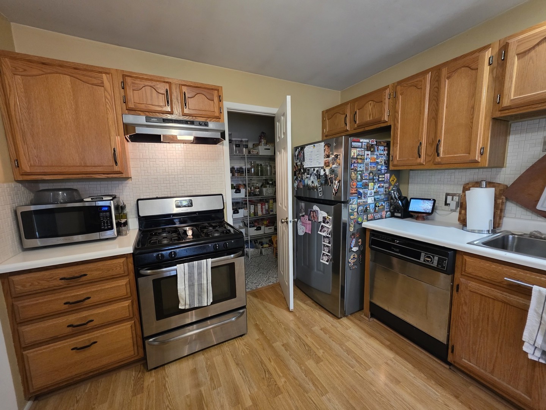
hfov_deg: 106.2
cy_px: 205
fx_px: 205
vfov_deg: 89.9
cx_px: 273
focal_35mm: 13
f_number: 1.9
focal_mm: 2.2
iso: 500
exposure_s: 1/60
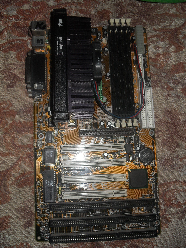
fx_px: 251
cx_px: 93
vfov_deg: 52.6
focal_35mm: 35
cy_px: 124
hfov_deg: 40.7
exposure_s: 1/45
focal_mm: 6.2
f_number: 8.9
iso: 100
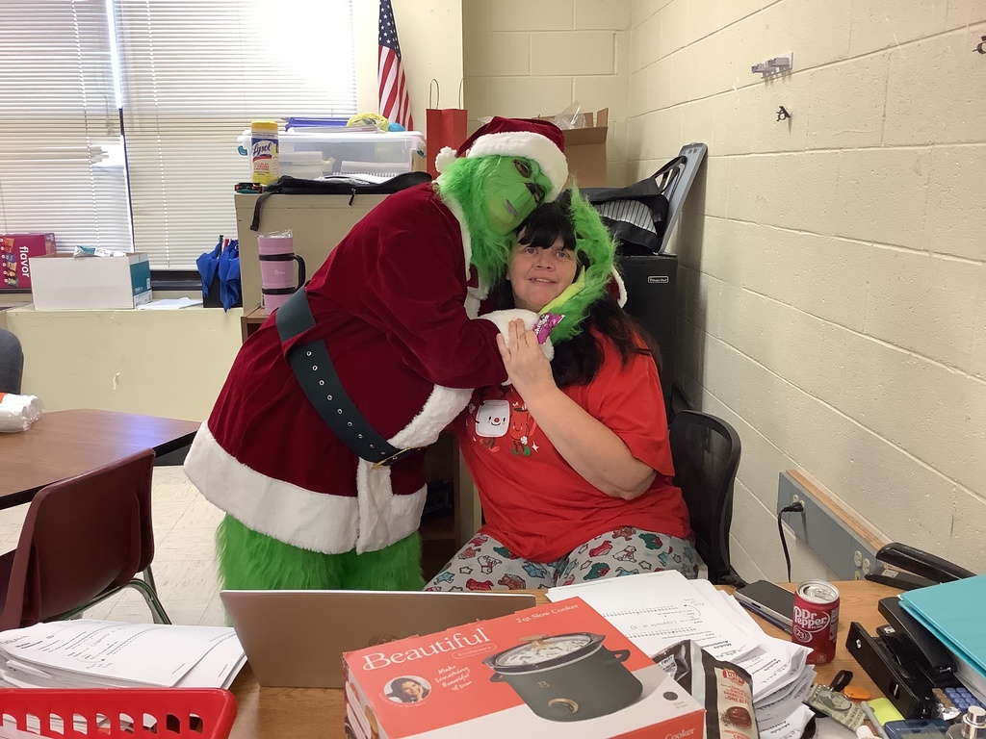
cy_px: 370
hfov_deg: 58.4
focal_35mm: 31
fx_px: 883
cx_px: 493
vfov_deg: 45.4
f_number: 2.4
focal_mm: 3.3
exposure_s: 1/50
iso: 160
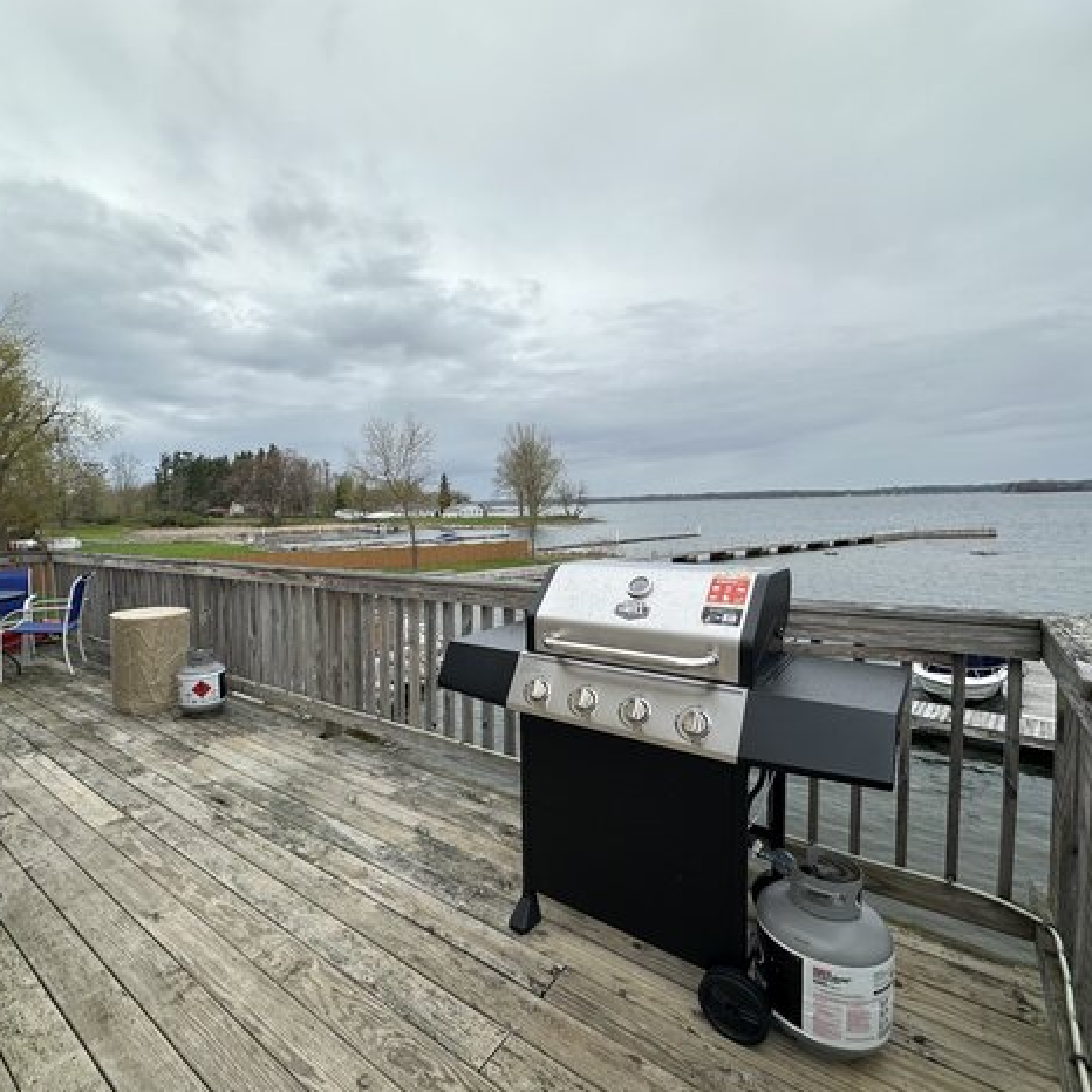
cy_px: 553
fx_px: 607
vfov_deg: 84.0
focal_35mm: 17
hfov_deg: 83.3
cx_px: 457
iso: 40
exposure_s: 1/2257
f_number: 2.2
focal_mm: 2.22
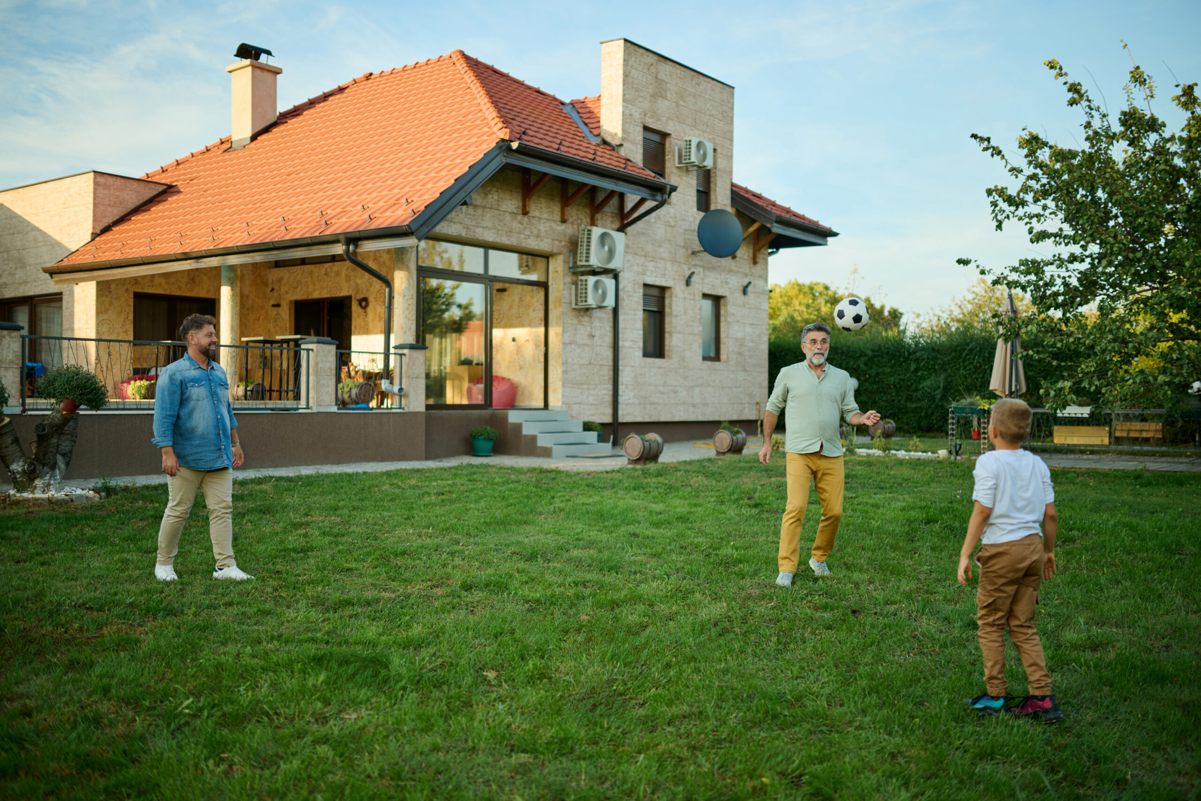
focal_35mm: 35
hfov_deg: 54.4
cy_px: 400
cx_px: 600
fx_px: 1168
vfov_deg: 37.9
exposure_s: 1/800
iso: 50
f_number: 1.4
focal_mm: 35
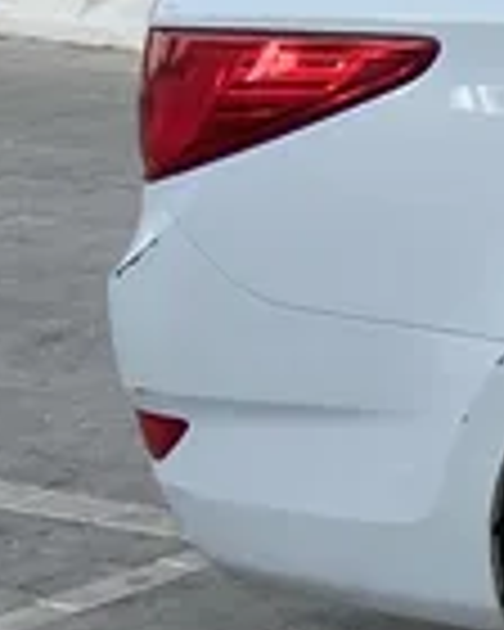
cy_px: 734
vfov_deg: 10.9
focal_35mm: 174
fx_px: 3244
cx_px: 1908
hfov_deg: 7.1
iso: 32
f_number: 1.8
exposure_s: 1/877
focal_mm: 4.25
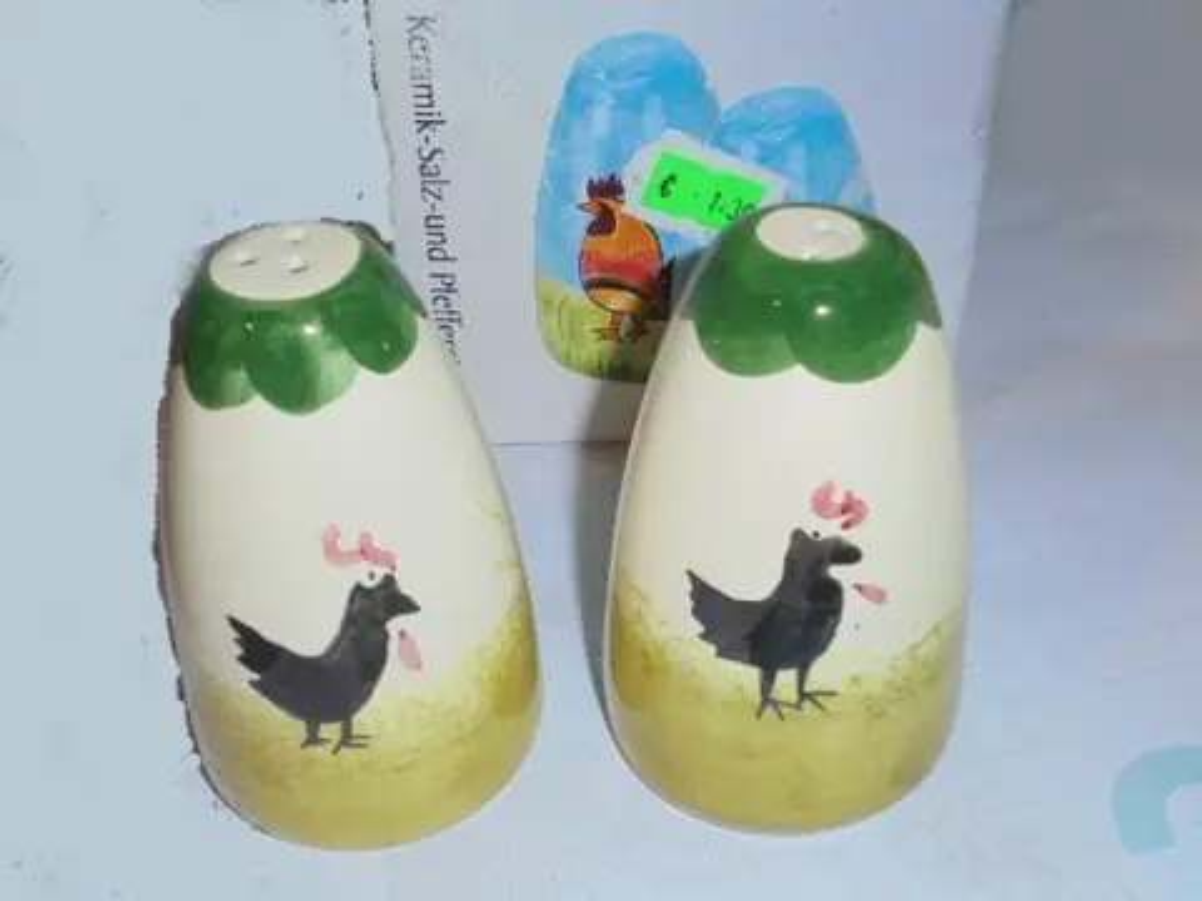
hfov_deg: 43.9
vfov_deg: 33.6
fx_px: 1493
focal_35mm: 43
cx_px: 601
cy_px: 450
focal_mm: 7.8
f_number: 4.5
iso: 100
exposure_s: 1/50
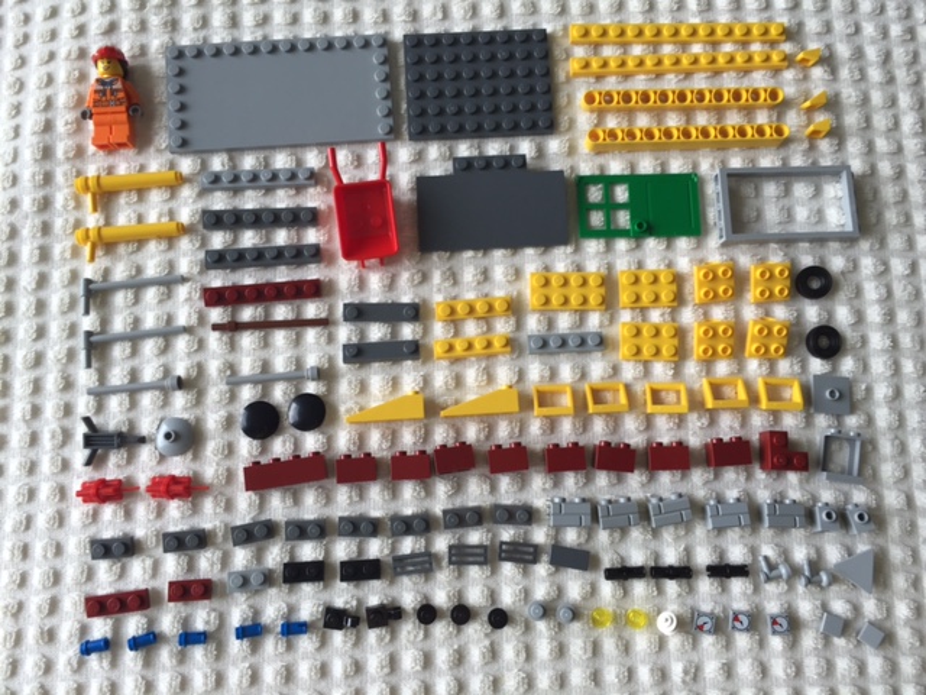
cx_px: 463
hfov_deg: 61.7
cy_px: 348
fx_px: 776
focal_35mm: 29
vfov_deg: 48.2
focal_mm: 4.15
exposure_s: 1/120
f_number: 2.2
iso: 32
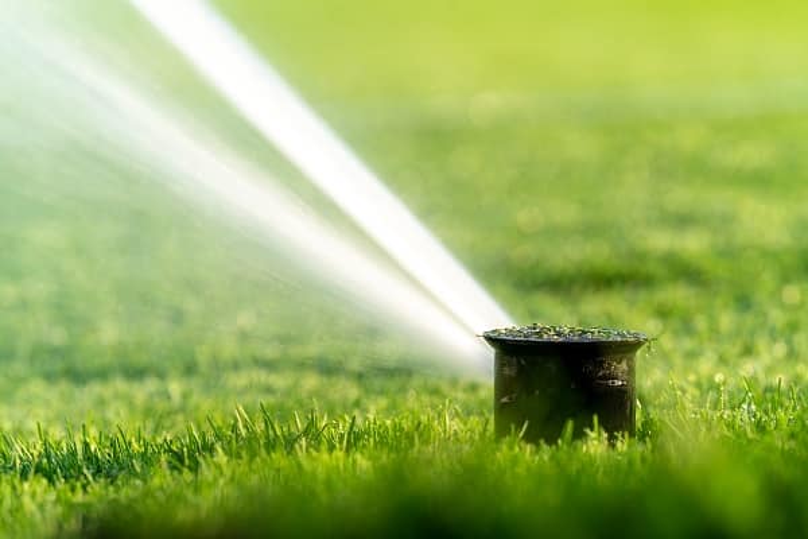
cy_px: 270
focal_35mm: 135
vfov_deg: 10.2
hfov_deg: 15.2
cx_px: 404
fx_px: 3030
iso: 100
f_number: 5.6
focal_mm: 135
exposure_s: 1/160
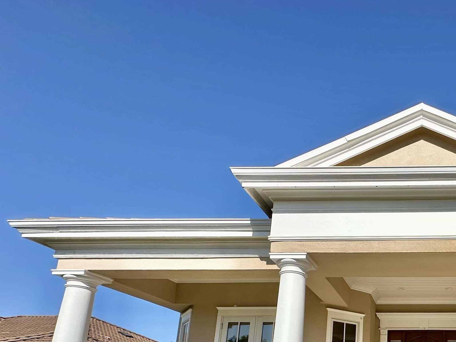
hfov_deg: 55.4
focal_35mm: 27
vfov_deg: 45.3
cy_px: 323
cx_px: 421
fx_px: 356
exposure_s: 1/4132
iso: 50
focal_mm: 2.22
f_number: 2.2
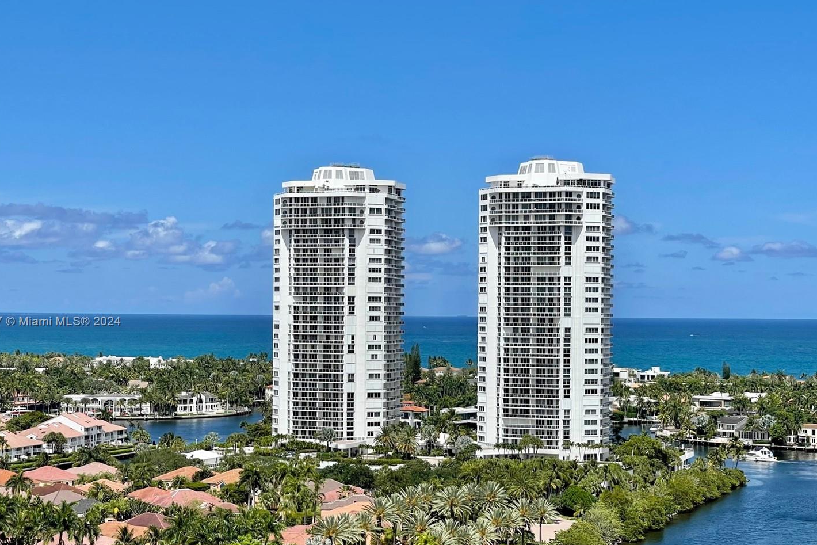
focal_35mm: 75
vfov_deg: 18.2
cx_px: 397
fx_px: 1702
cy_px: 322
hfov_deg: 27.0
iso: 20
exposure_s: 1/2053
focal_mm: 7.5
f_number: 2.2
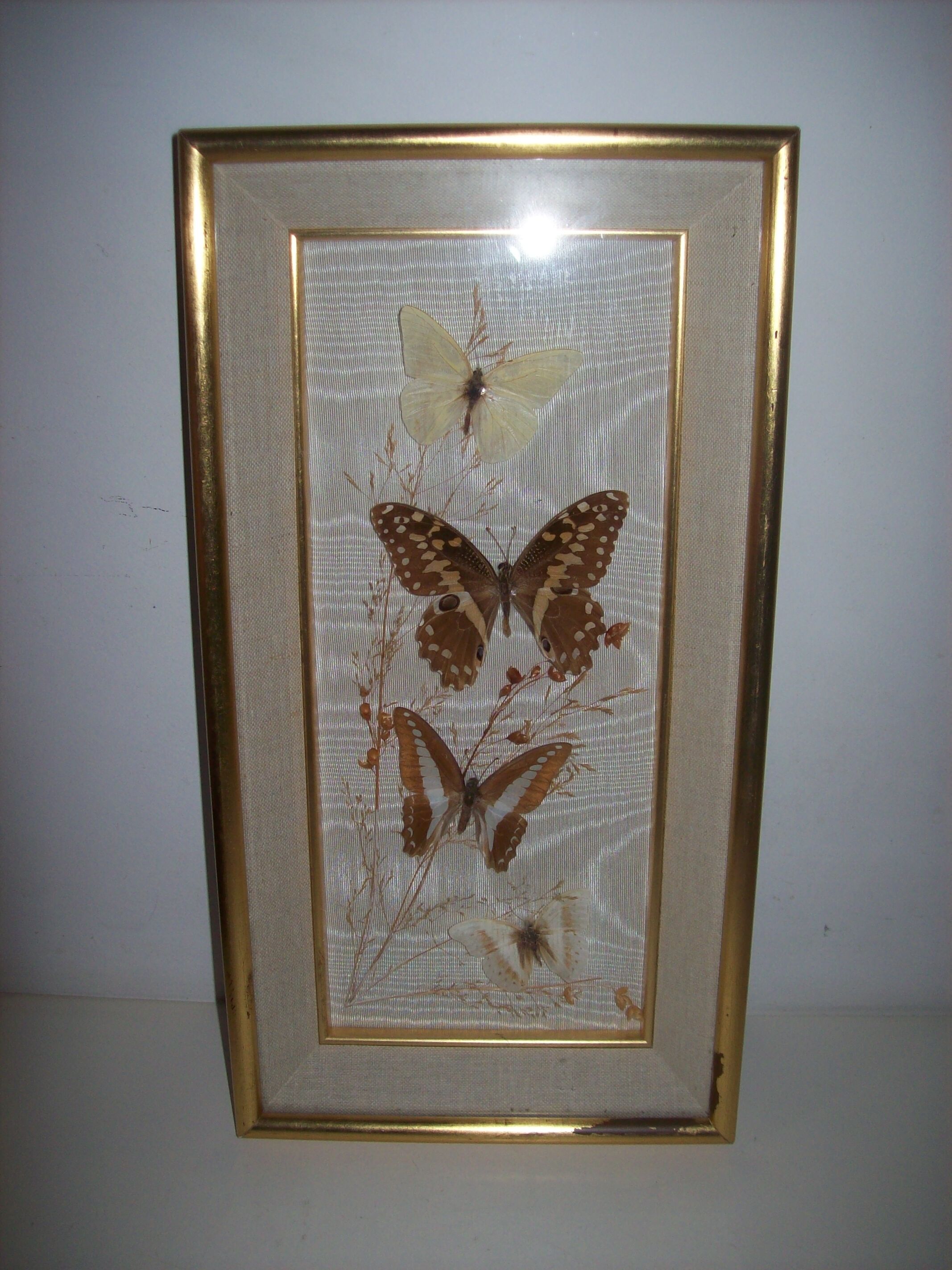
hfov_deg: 39.6
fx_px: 1321
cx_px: 476
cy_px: 635
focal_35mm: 36
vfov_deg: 51.4
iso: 80
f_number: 2.7
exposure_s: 1/64
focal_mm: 6
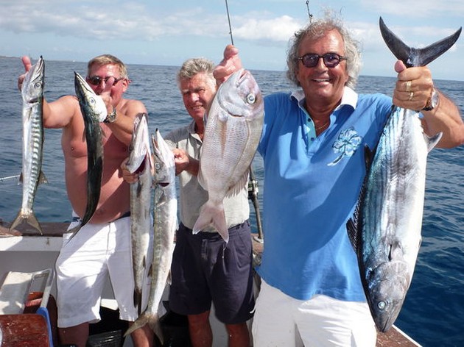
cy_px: 174
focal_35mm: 36
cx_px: 232
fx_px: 482
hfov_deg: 51.4
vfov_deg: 39.6
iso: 100
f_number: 3.9
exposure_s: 1/800
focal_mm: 6.4
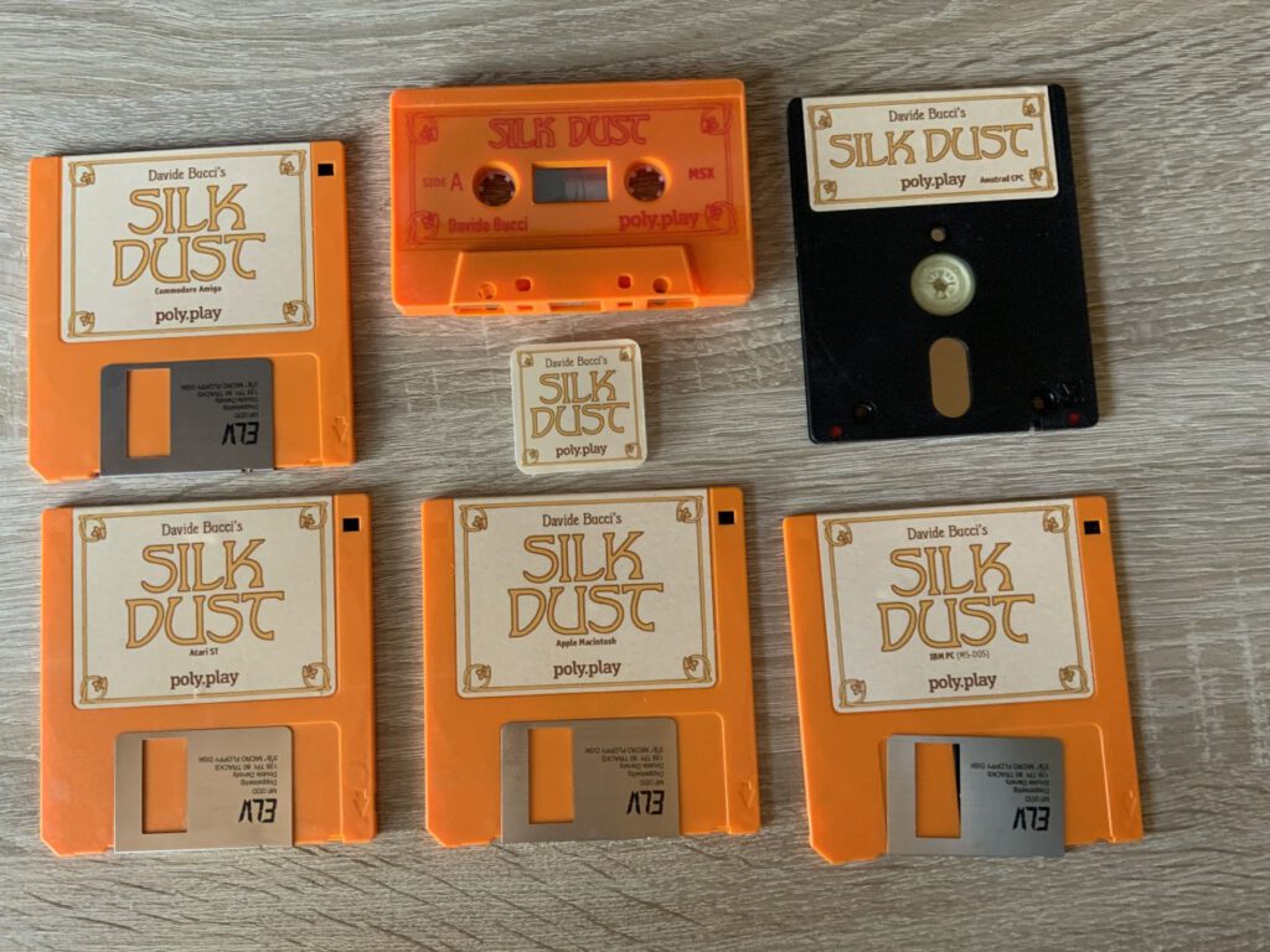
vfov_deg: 48.2
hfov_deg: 61.7
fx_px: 1064
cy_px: 476
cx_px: 635
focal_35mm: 29
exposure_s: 1/60
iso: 200
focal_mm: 3
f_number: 1.8
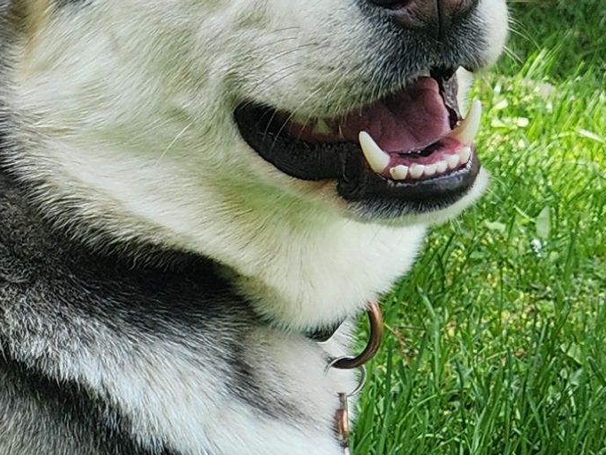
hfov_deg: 12.9
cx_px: -559
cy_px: 560
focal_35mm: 135
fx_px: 2364
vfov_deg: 10.8
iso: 20
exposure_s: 1/367
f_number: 1.8
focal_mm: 5.4
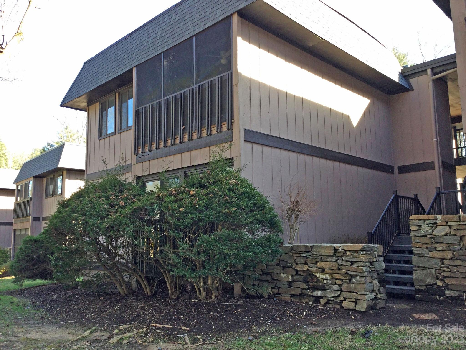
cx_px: 233
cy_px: 175
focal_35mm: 31
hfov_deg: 58.4
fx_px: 417
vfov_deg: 45.4
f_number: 2.4
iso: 32
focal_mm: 3.3
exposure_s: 1/120
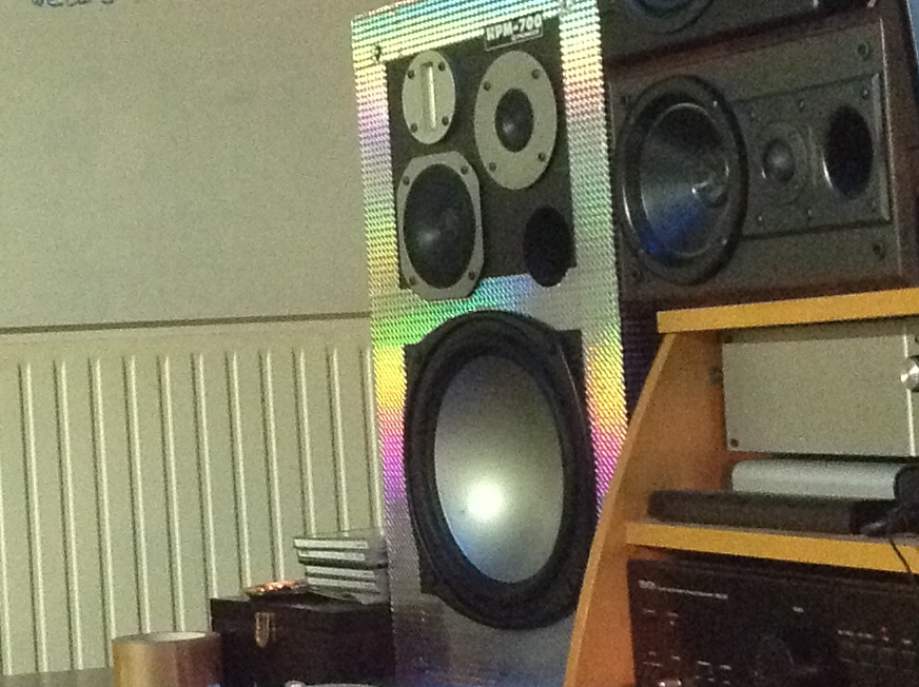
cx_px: 8
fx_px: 2758
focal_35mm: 104
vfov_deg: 14.2
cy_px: 244
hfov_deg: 18.4
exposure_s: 1/15
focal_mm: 4.28
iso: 640
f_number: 2.4
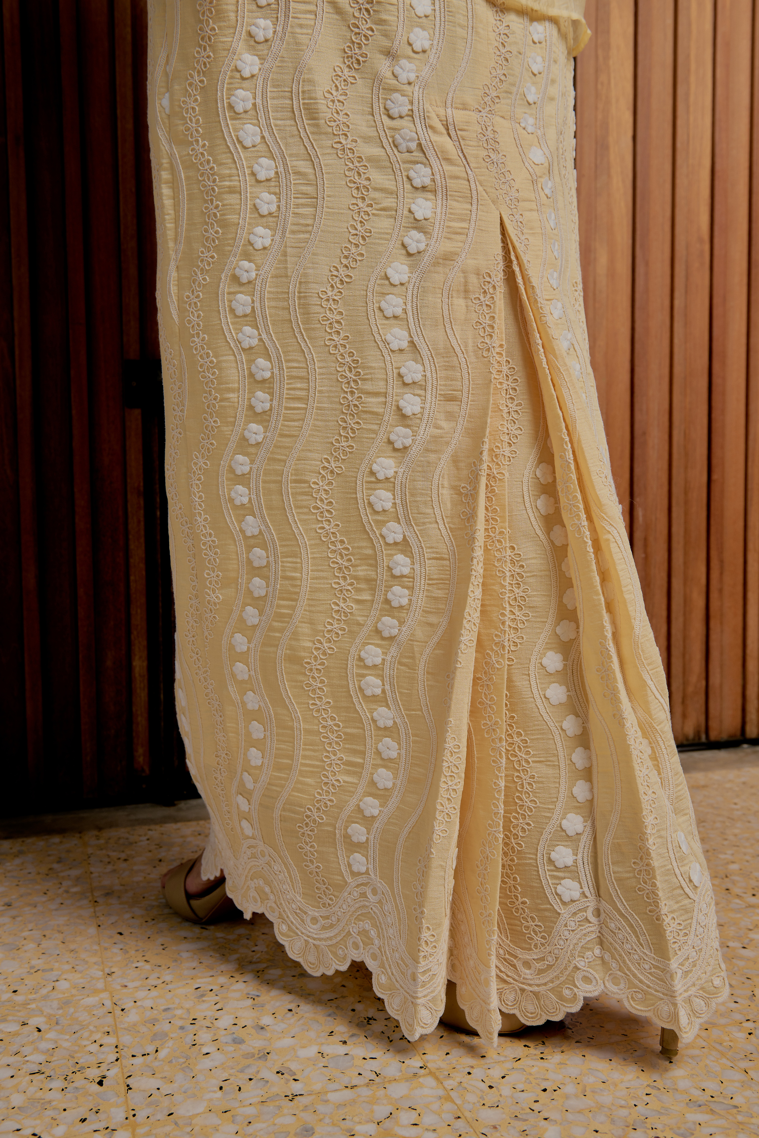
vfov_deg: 54.4
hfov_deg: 37.8
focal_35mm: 35
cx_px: 380
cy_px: 569
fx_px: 1107
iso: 125
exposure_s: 1/125
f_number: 8
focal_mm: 35
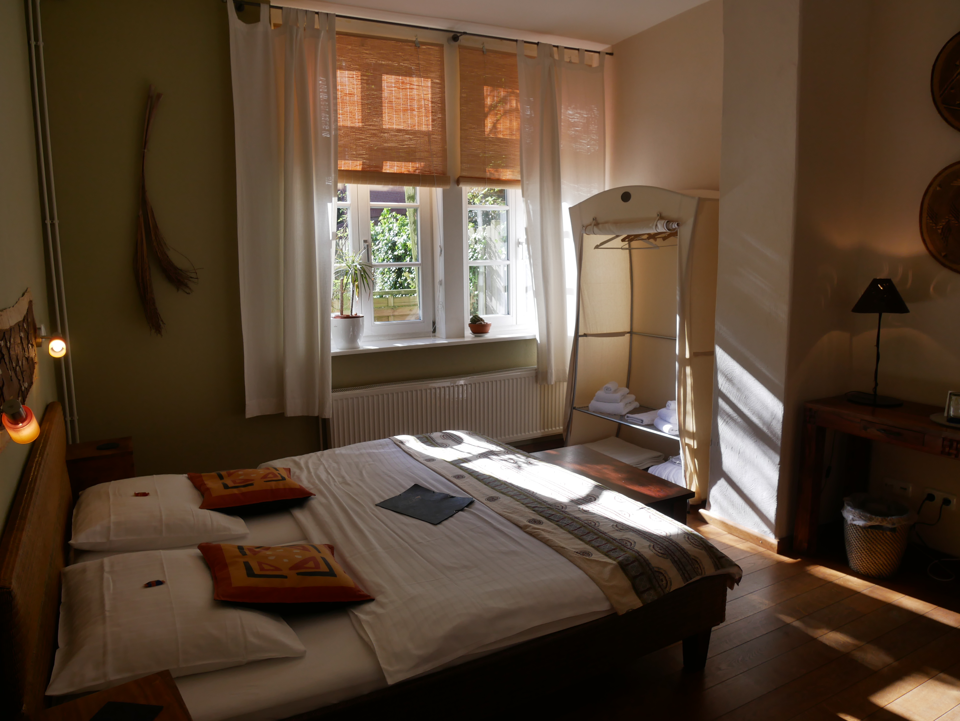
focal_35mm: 24
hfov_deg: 71.6
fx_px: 666
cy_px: 360
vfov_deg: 56.9
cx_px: 480
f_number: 5
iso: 200
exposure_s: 1/200
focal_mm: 12
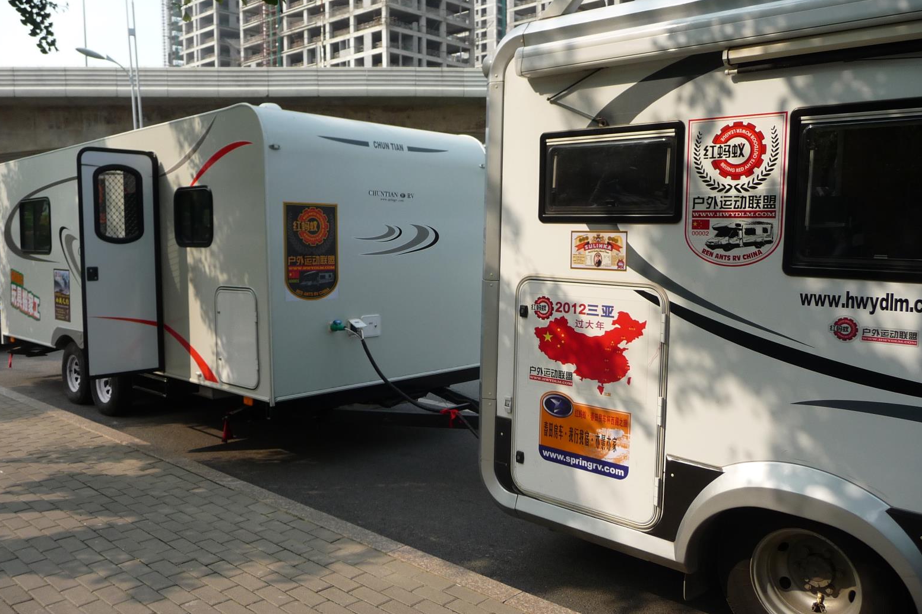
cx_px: 449
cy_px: 297
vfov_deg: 43.6
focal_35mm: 30
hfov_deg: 61.9
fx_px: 768
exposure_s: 1/500
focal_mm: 4.7
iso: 100
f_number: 3.3
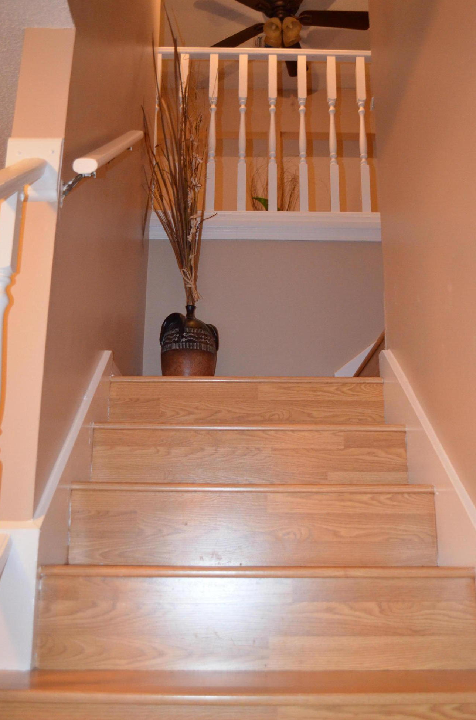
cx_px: 241
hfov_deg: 35.8
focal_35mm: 37
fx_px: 737
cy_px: 369
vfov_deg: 52.0
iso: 3200
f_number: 4
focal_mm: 24
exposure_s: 1/60
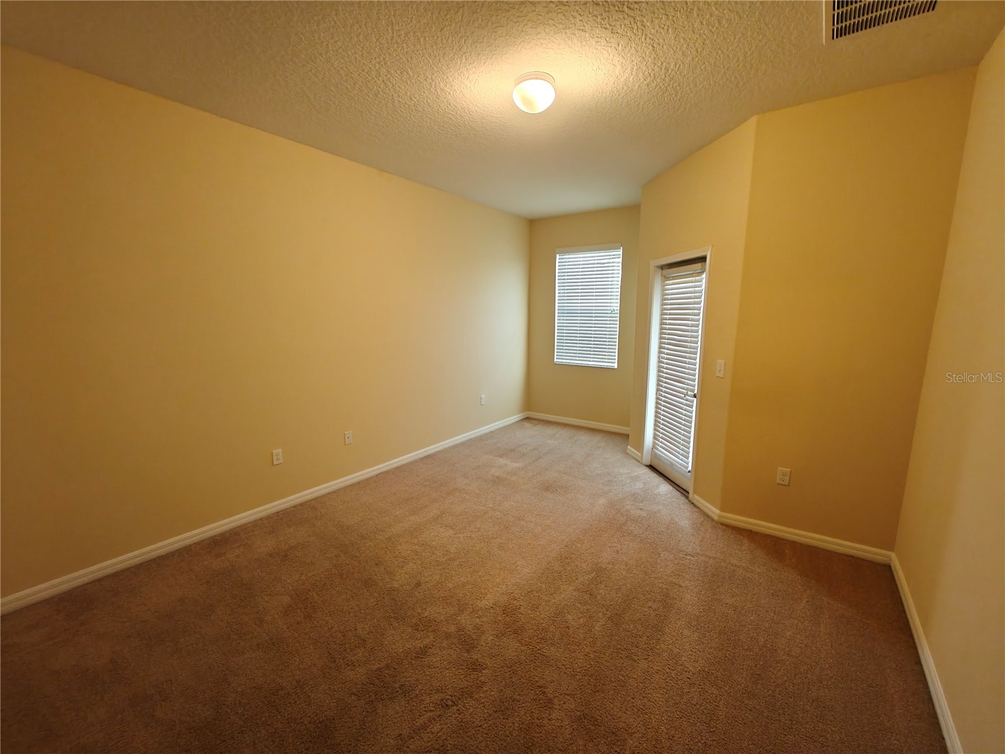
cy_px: 377
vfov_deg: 85.7
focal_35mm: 14
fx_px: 406
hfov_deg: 102.1
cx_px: 502
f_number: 2.2
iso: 200
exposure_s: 1/33
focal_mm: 2.62
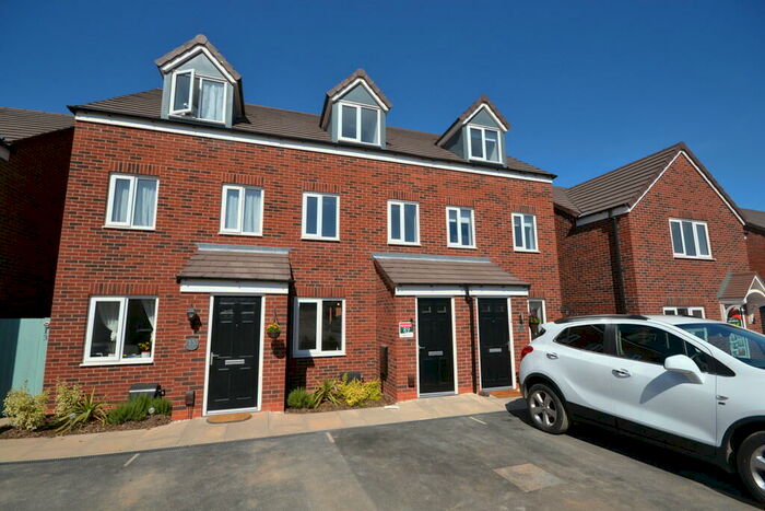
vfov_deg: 77.4
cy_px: 256
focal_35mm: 15
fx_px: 319
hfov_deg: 100.4
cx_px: 382
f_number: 11
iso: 100
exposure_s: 1/200
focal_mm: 10
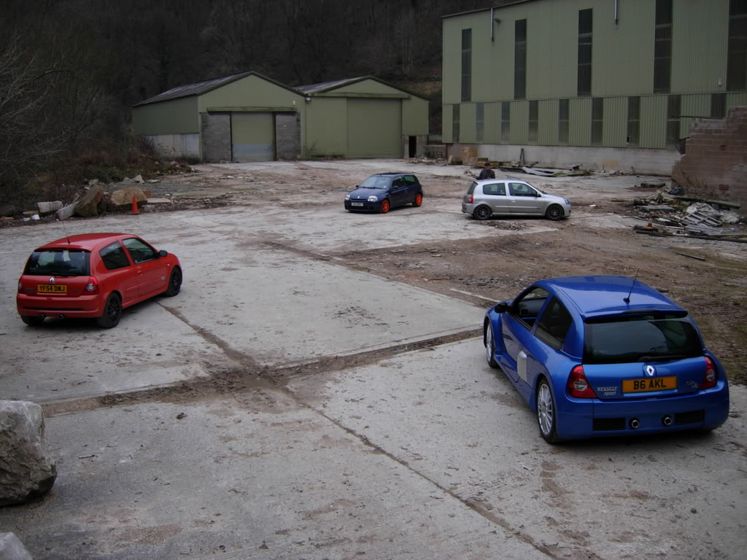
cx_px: 374
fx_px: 777
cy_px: 280
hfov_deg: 51.4
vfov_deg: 39.7
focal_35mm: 36
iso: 50
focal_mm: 7.5
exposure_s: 1/17.4
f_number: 2.7
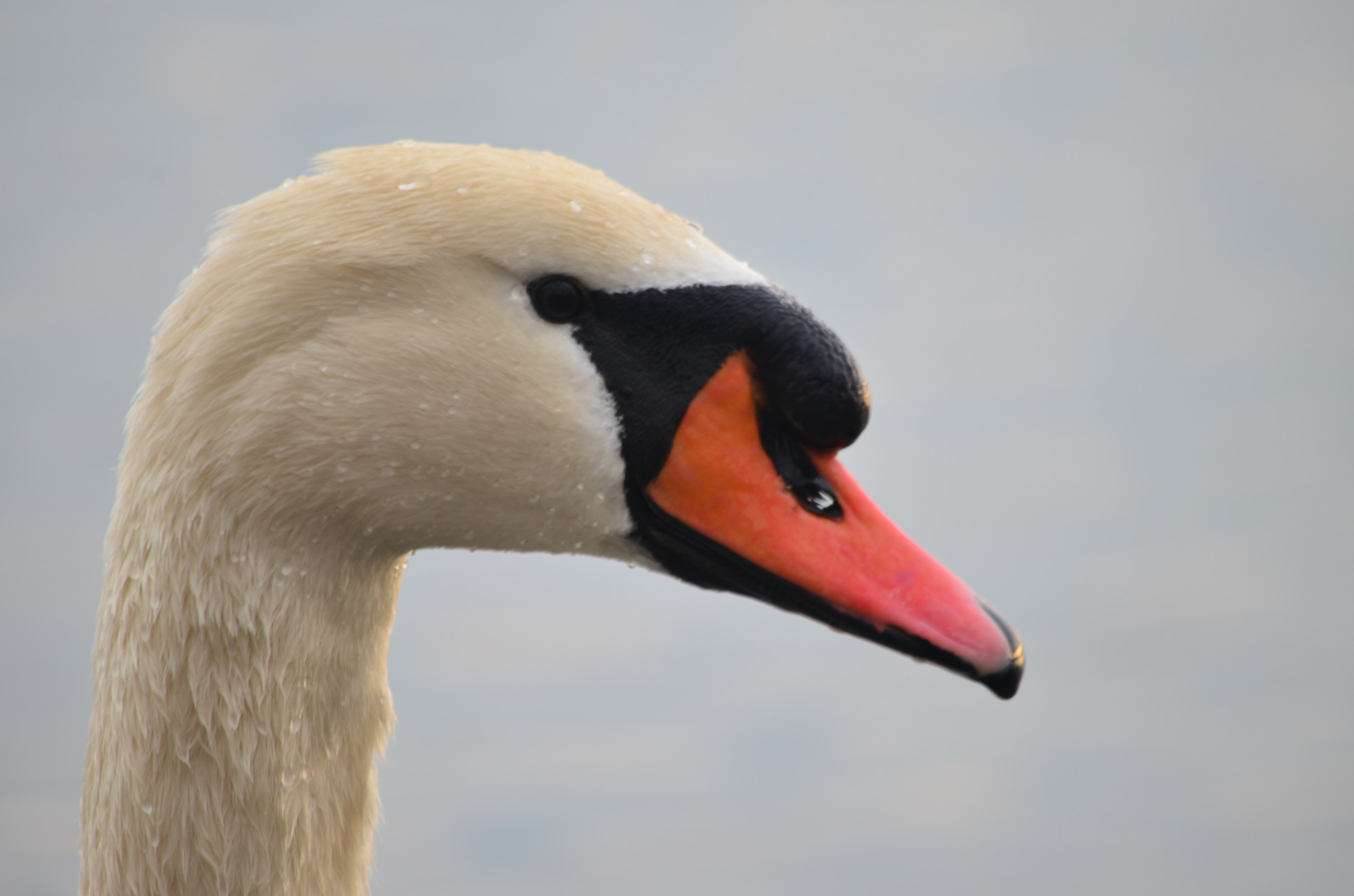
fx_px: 16888
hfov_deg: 4.6
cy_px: 448
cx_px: 677
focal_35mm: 450
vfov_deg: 3.0
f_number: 5.6
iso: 100
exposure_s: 1/40
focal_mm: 300
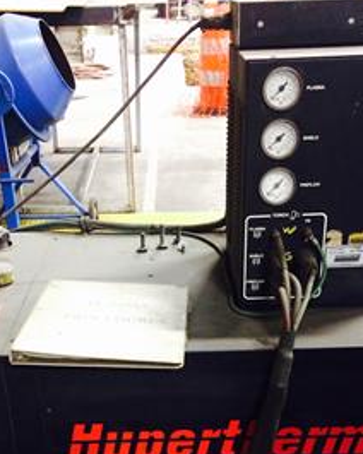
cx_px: 164
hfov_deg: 28.6
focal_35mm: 53
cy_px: 392
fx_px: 712
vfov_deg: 33.8
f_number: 2.2
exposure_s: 1/20
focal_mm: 4.12
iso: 320
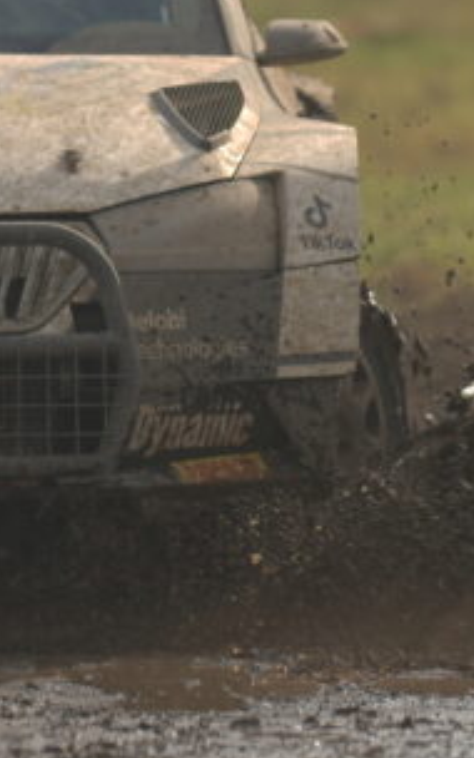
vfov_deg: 2.9
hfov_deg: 1.8
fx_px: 14902
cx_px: -20
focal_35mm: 721
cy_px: 81
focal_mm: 210
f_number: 2.8
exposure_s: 1/200
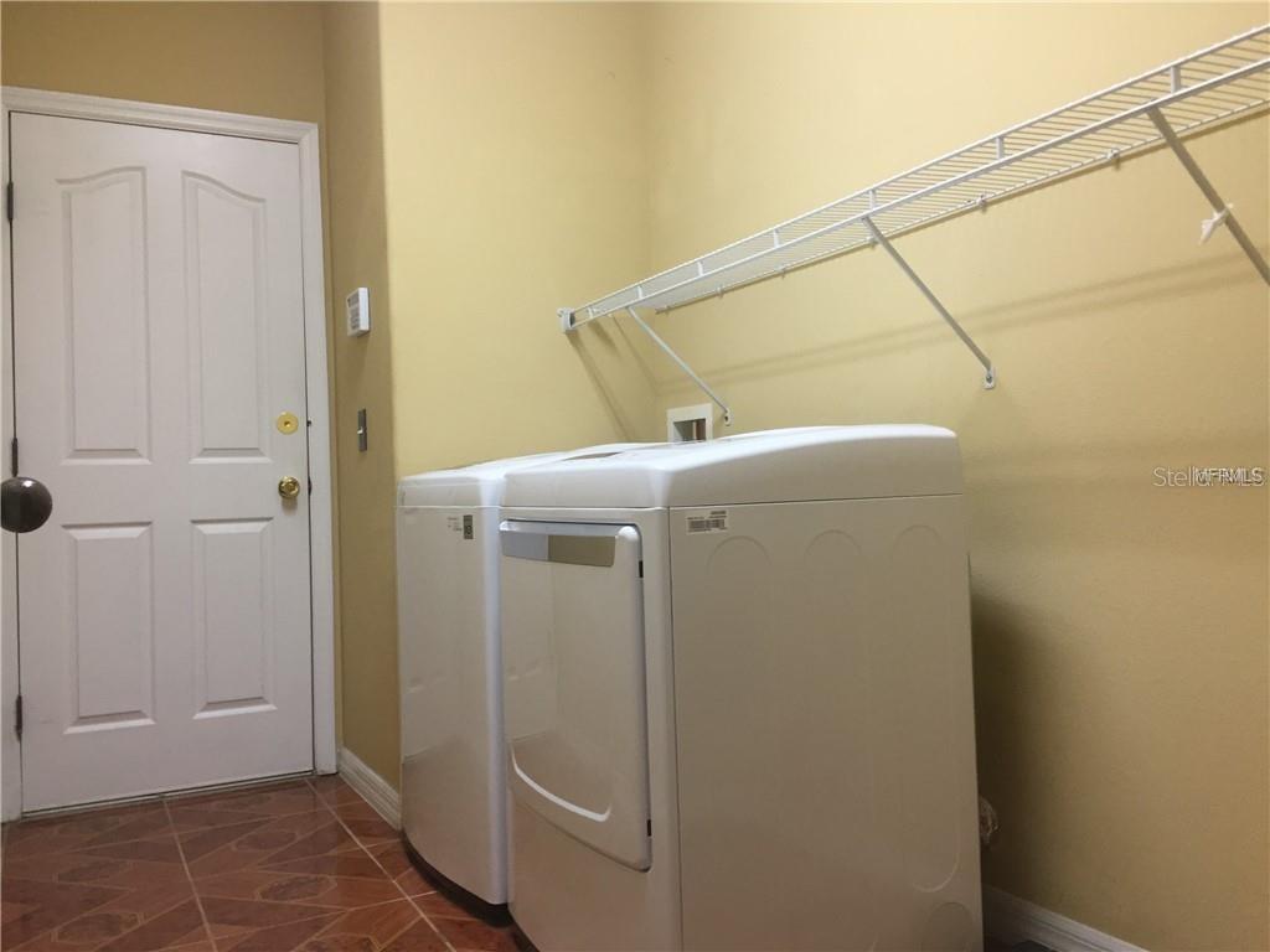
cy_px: 476
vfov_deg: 48.2
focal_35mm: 29
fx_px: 1064
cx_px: 635
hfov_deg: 61.7
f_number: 2.2
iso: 100
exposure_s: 1/30
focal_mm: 4.15
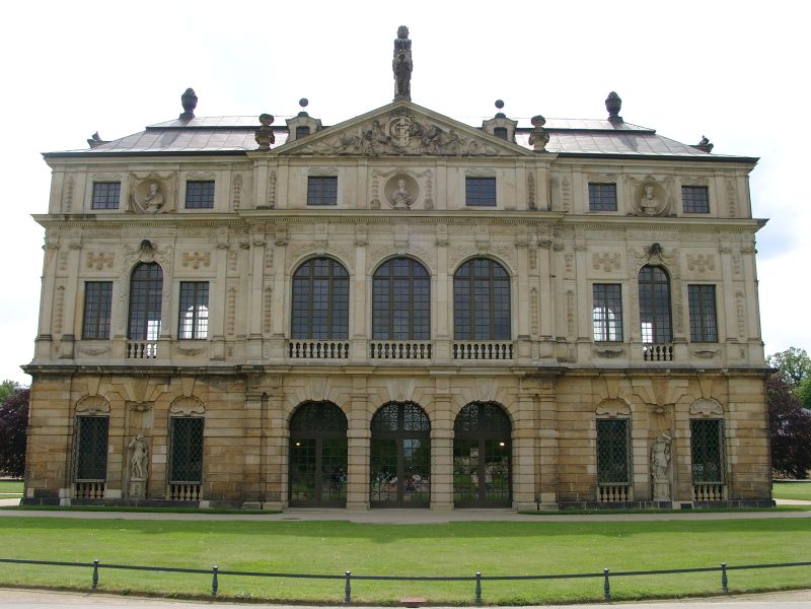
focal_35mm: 34
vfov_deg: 41.8
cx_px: 406
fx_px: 797
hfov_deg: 54.0
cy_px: 304
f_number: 4
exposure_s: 1/529
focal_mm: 7.13
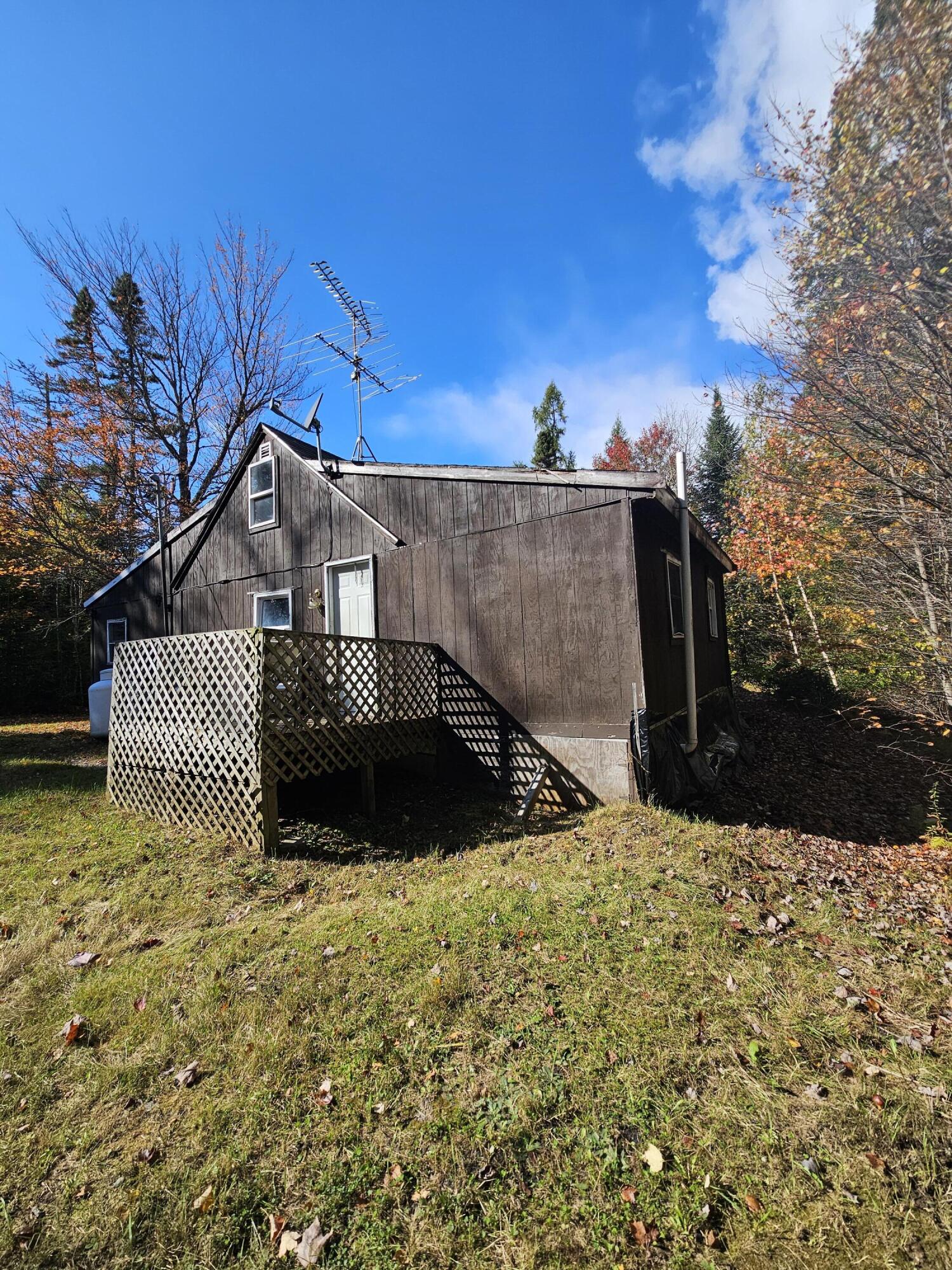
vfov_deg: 106.2
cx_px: 476
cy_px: 635
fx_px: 477
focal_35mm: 13
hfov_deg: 89.9
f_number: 2.2
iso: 50
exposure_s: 1/1550
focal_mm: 2.2
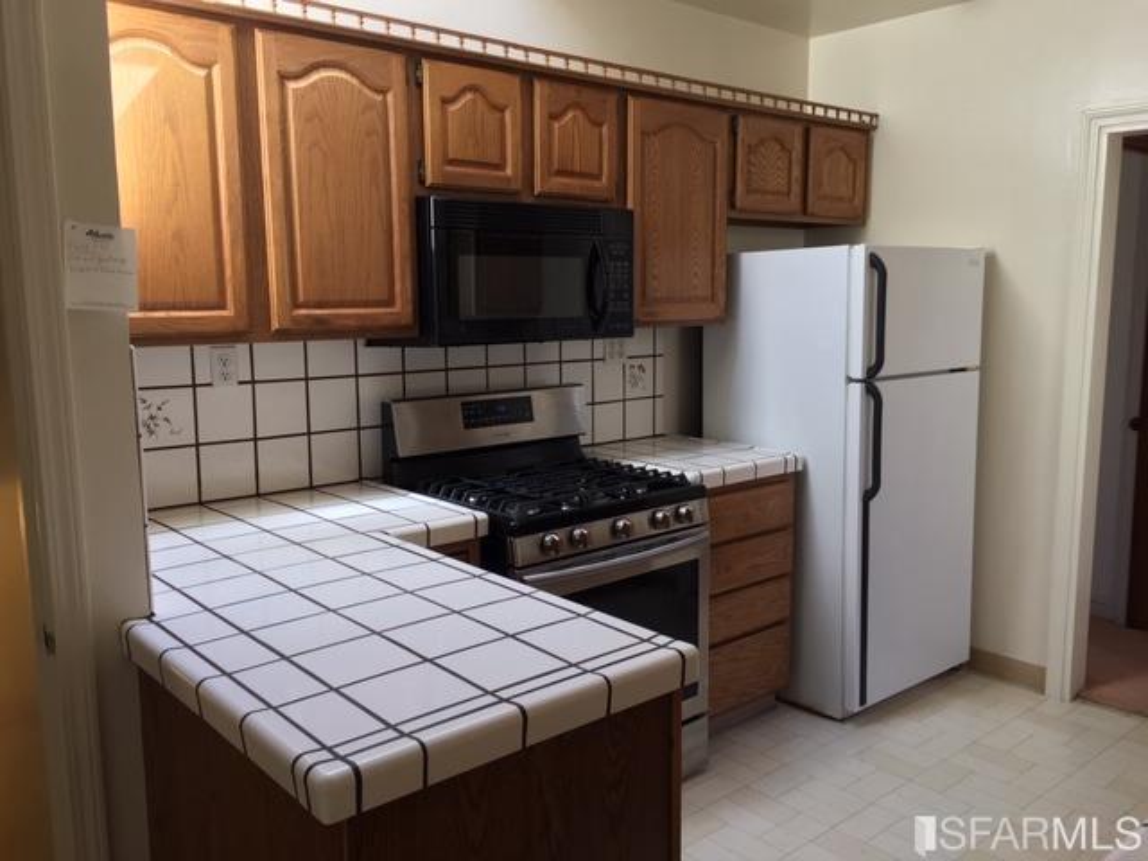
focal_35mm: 29
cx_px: 574
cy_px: 430
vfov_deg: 48.2
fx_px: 962
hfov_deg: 61.7
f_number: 2.2
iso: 32
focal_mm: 4.15
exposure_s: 1/60
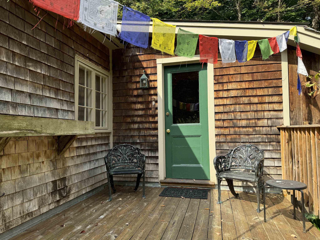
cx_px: 160
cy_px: 120
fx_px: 222
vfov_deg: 56.8
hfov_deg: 71.6
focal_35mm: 24
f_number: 1.78
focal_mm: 6.76
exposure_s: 1/792
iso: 80
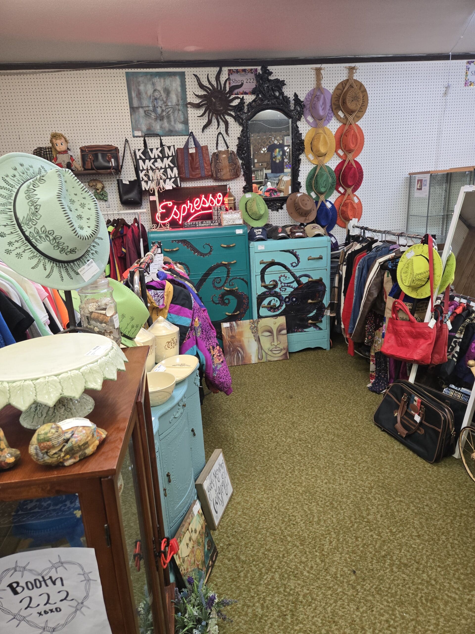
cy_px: 317
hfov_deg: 58.9
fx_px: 421
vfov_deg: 73.9
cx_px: 238
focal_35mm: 23
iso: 160
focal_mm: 5.4
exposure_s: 1/120
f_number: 1.8
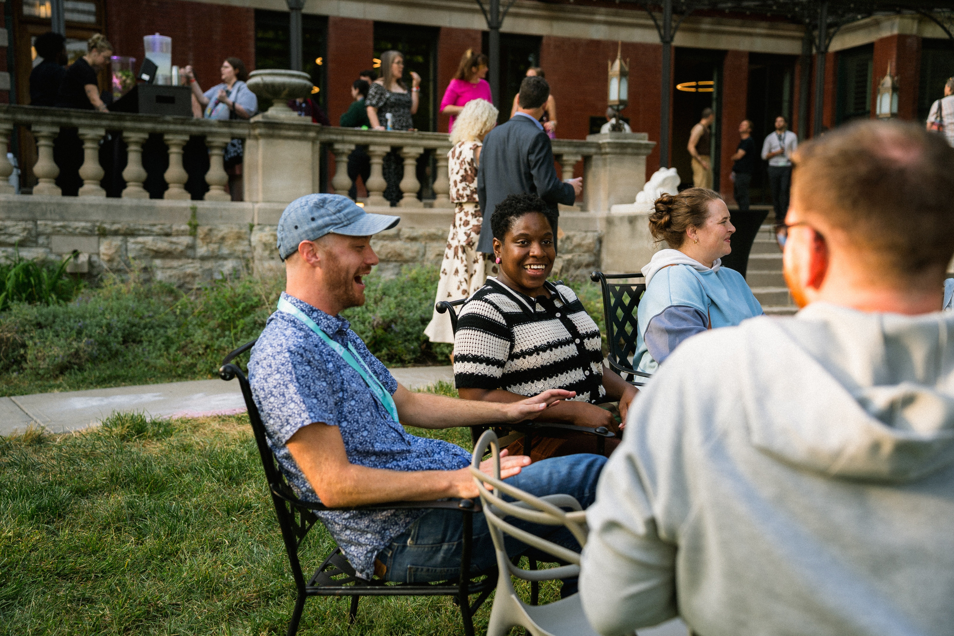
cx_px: 477
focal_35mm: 42
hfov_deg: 46.4
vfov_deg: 31.9
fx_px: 1113
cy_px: 318
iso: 100
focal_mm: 42
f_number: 3.2
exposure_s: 1/320
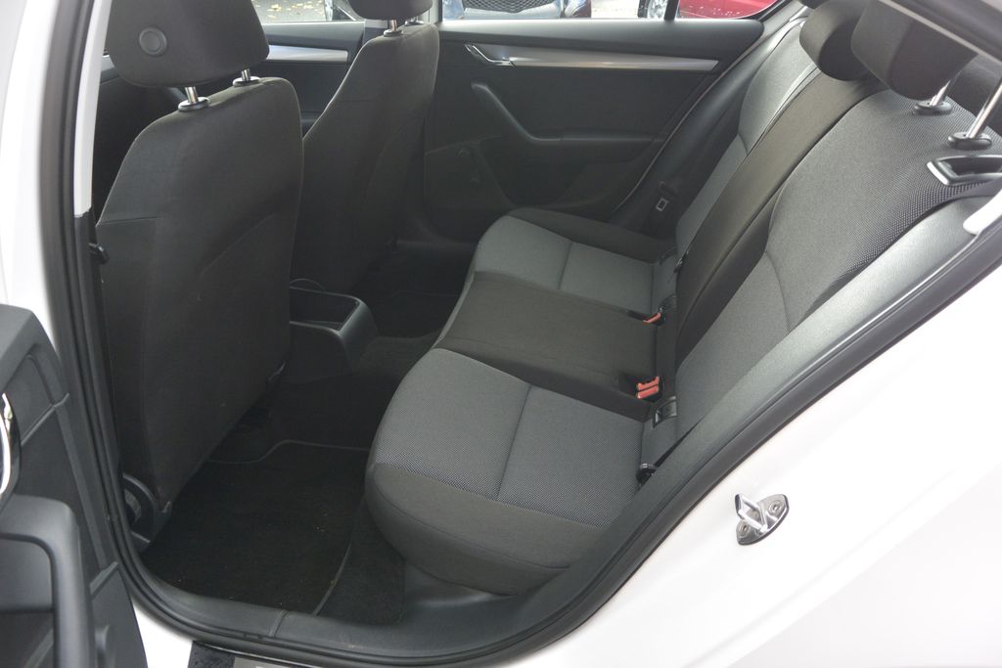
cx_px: 501
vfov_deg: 47.9
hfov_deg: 67.4
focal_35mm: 27
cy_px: 334
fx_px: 752
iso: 200
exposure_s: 1/125
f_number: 3.5
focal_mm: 10
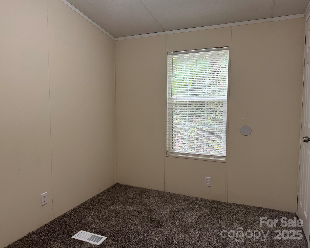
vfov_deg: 54.9
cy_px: 120
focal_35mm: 26
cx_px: 143
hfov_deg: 65.9
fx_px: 239
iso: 200
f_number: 1.78
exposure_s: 1/120
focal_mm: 6.76
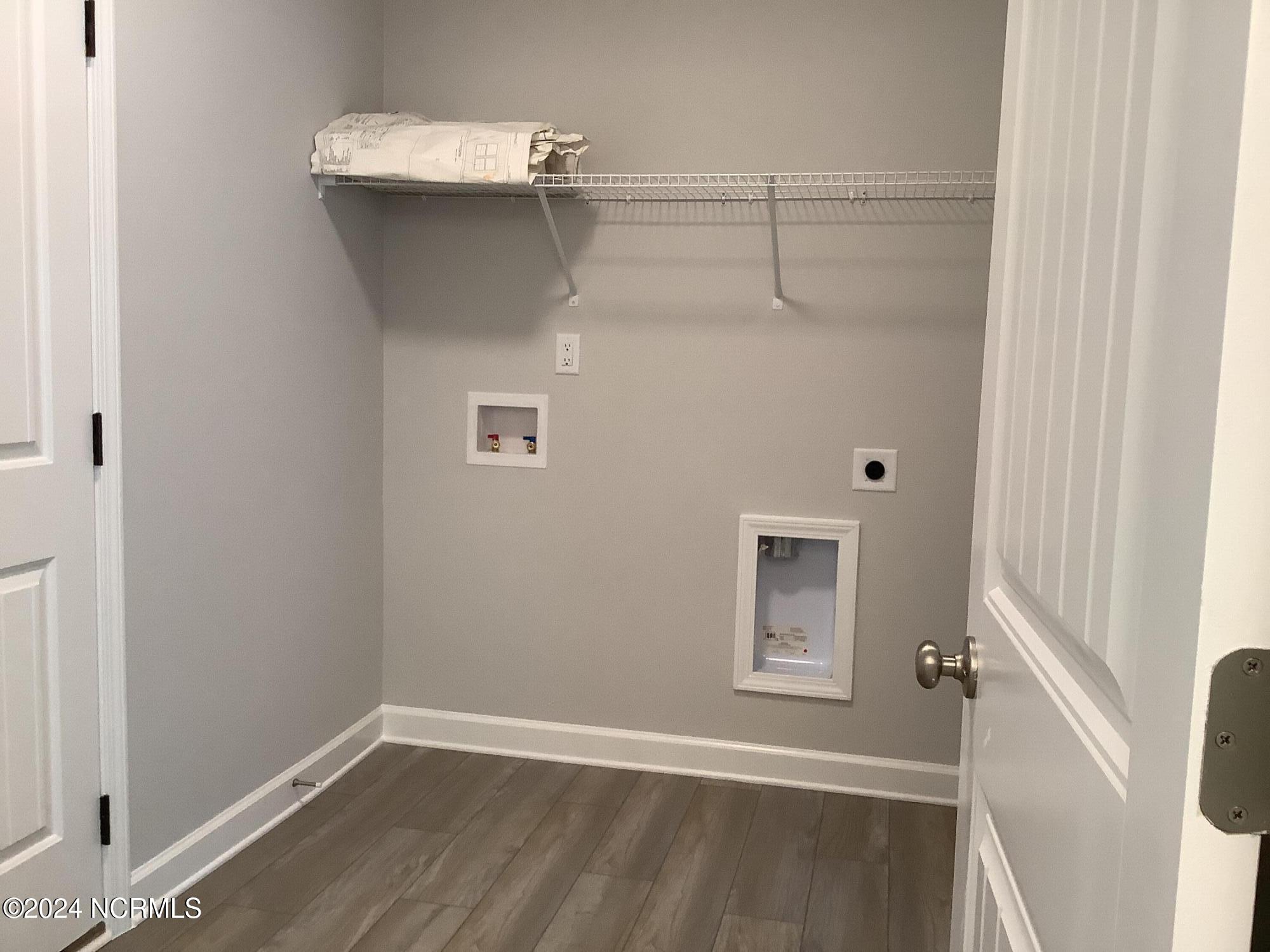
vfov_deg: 45.4
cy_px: 476
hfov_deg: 58.4
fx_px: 1137
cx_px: 635
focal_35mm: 31
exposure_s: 1/60
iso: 125
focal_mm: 3.3
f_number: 2.4
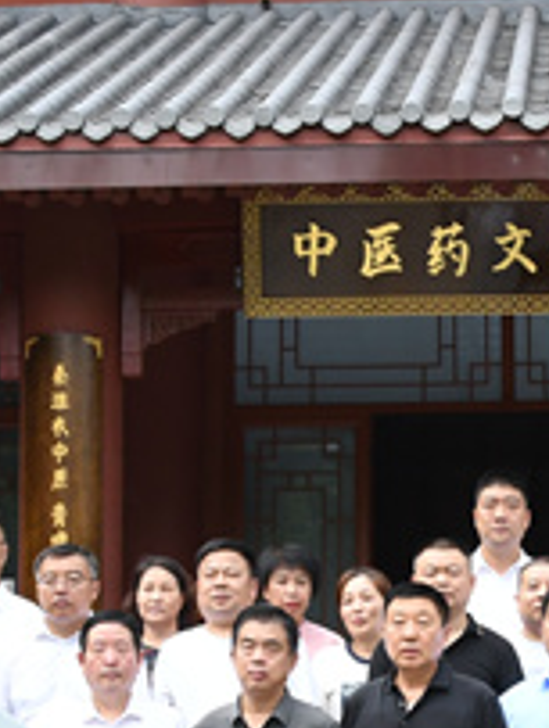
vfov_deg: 16.7
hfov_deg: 12.6
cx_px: 481
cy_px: 559
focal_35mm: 117
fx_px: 2466
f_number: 11
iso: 800
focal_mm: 22
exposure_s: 1/320
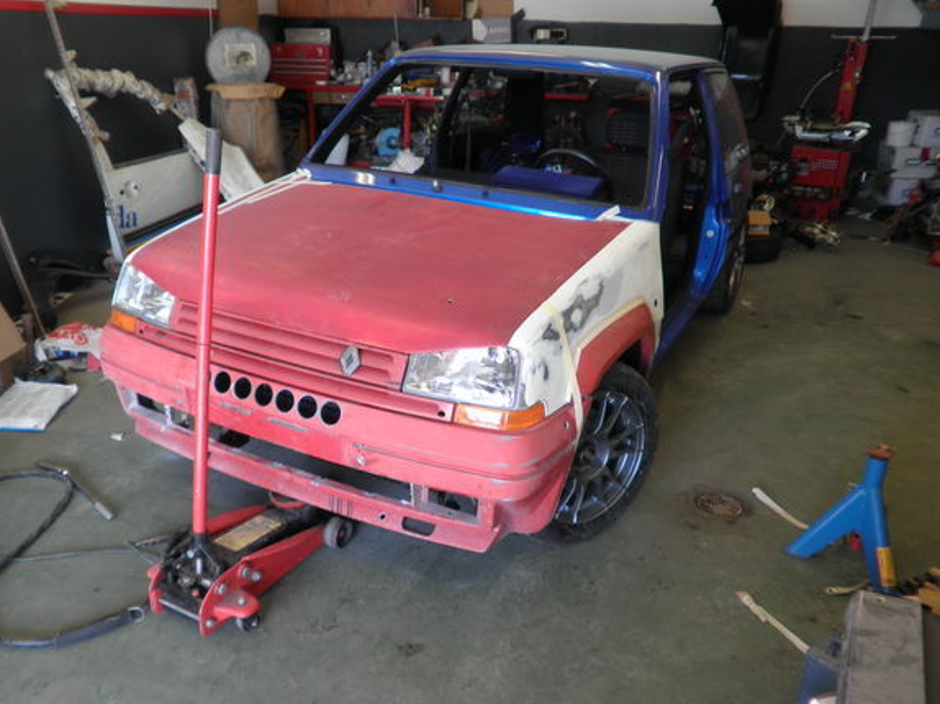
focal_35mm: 29
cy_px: 377
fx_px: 787
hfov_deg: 61.5
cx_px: 421
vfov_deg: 48.2
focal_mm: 4.65
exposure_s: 1/30
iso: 64
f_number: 2.6
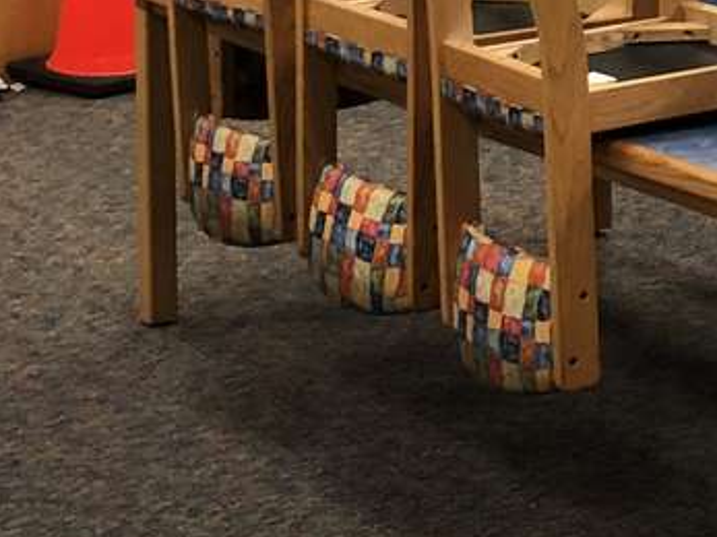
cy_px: -382
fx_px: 2671
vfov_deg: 10.9
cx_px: 1217
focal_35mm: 129
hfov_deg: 13.9
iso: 40
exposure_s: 1/20
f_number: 1.8
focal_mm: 4
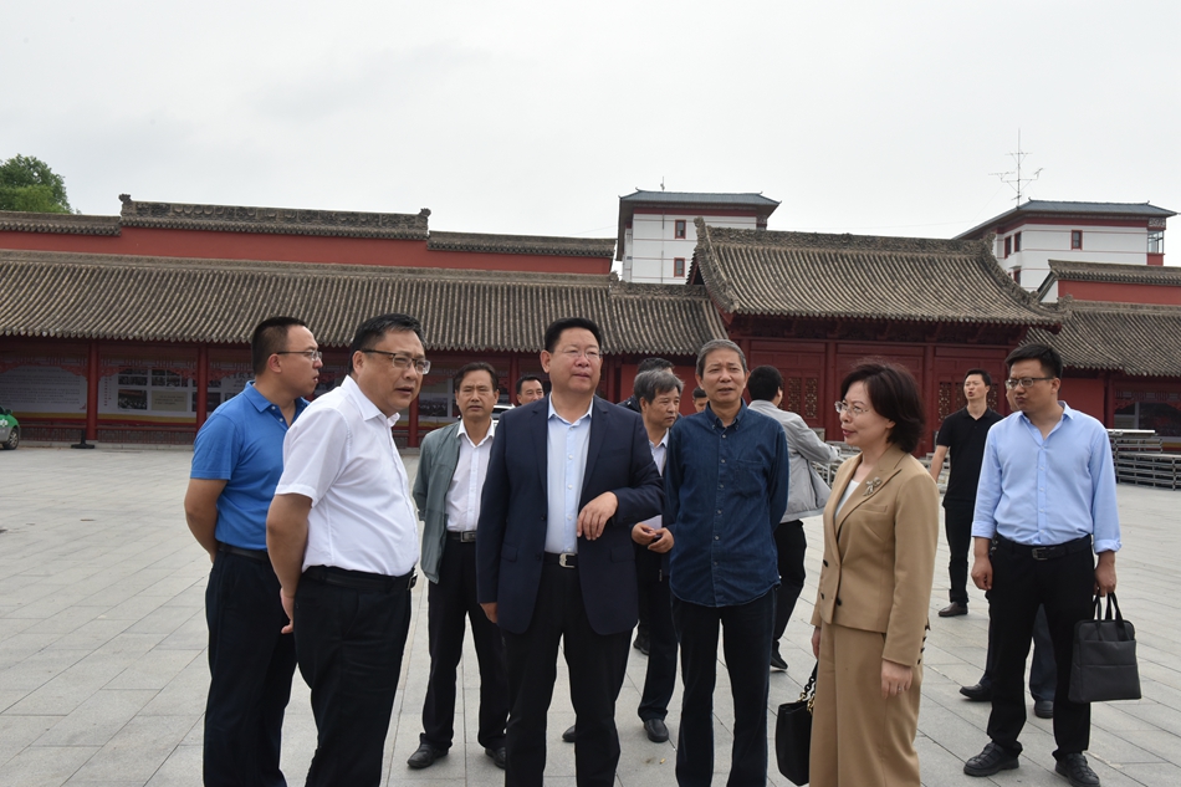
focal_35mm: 32
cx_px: 590
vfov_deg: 41.1
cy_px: 394
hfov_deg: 58.7
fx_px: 1050
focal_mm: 32
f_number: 13
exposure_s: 1/640
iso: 1000
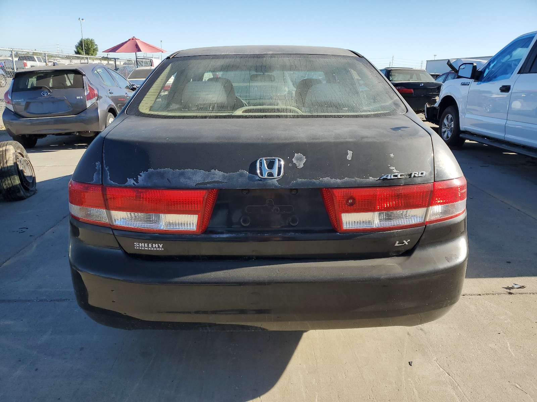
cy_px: 201
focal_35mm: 26
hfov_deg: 67.3
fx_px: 403
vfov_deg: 53.1
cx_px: 268
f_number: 1.5
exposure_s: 1/2000
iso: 50
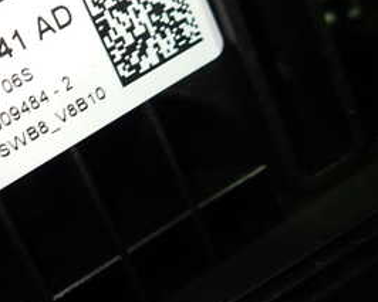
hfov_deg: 32.4
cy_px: 98
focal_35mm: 55
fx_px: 616
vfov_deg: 27.4
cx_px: 37
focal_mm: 4.5
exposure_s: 1/60
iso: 125
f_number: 2
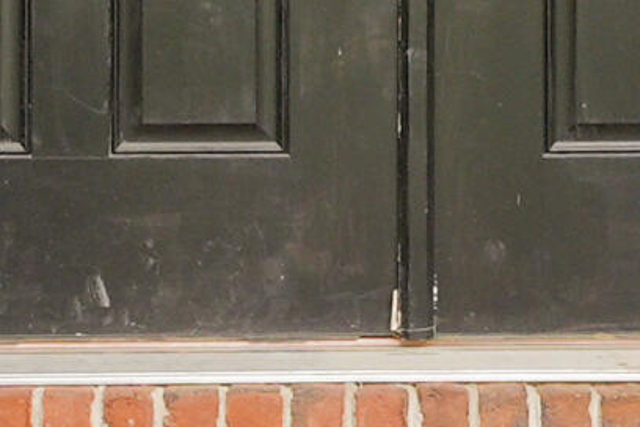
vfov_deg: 10.5
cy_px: -261
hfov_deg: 16.4
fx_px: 2222
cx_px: 408
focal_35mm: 125
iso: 800
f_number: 8
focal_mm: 17
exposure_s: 1/30
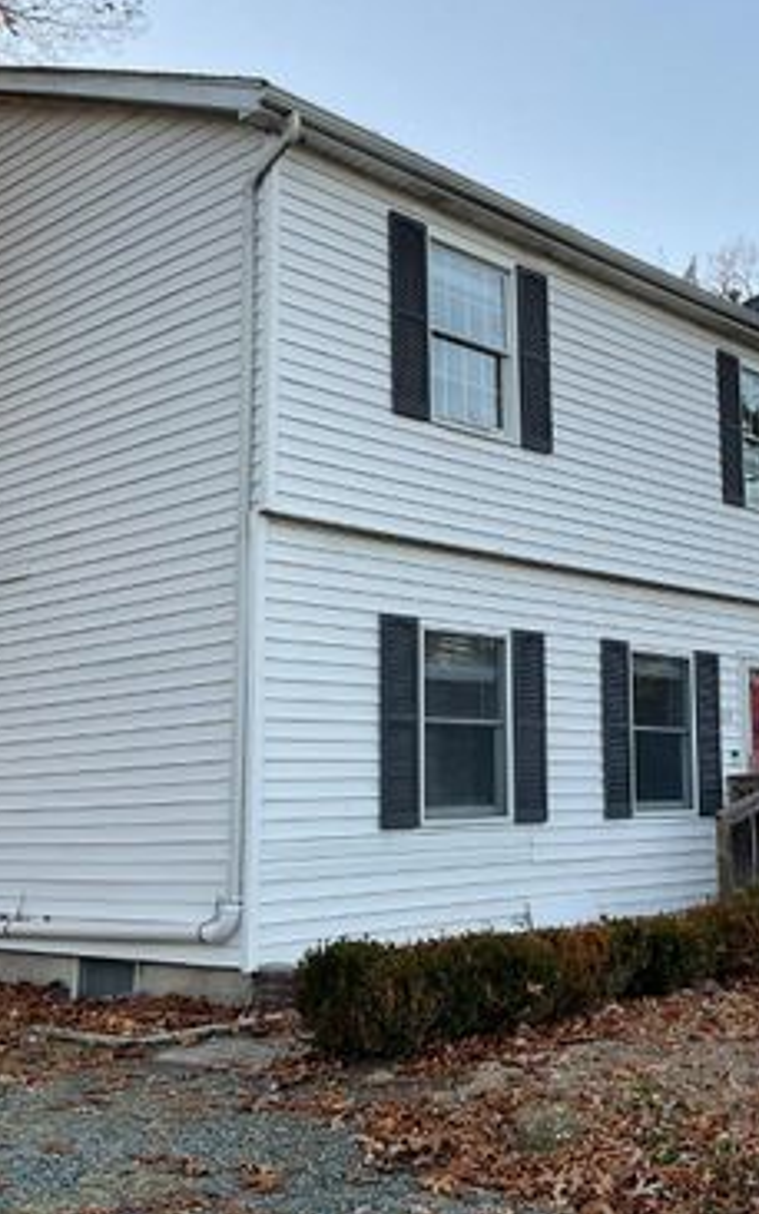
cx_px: 590
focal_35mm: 42
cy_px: 609
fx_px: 1389
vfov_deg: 47.2
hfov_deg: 30.0
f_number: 1.8
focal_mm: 3
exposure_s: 1/122
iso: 20
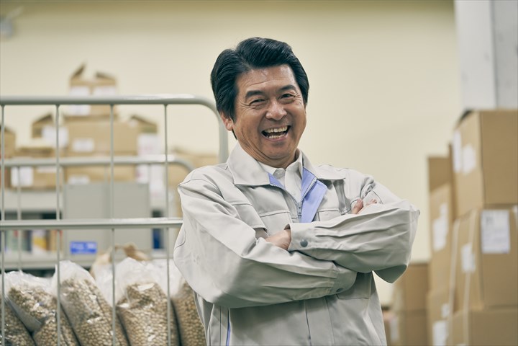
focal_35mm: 112
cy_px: 173
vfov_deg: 12.2
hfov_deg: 18.3
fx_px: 1611
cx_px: 259
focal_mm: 112
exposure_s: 1/160
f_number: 2.8
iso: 800
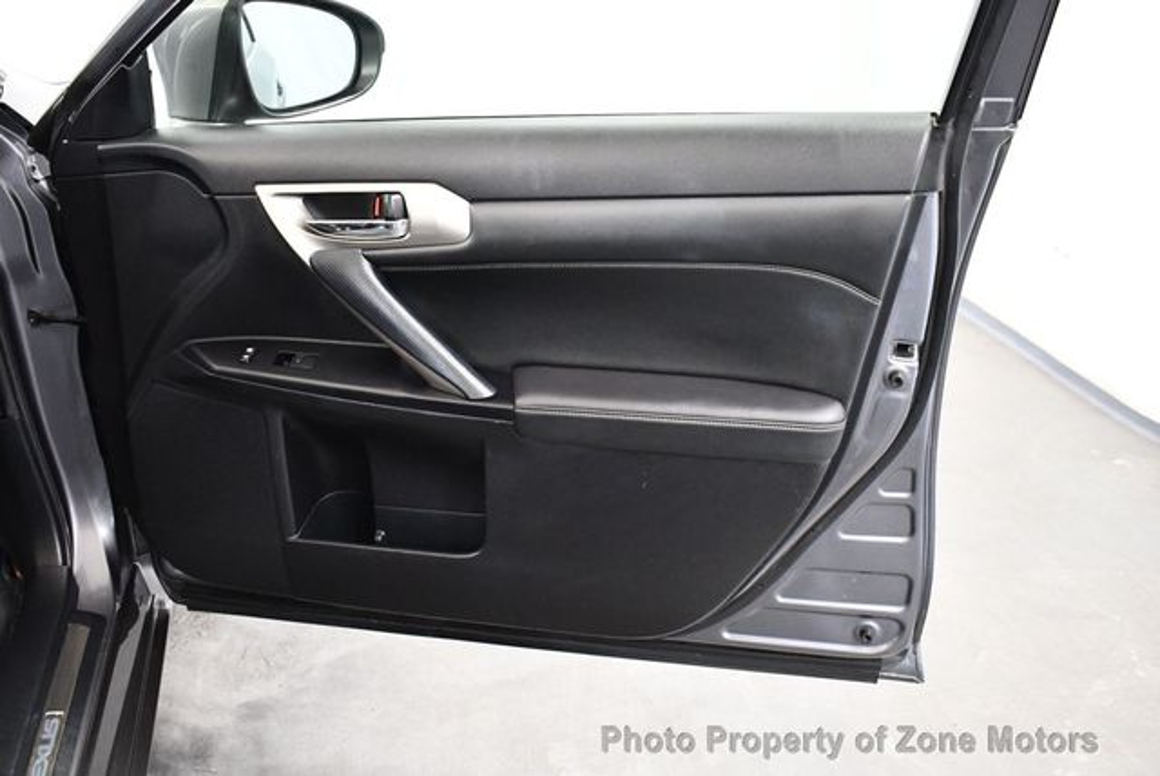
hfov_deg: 53.1
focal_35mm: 36
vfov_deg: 36.9
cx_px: 580
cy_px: 388
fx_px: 1161
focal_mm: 18
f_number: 3.5
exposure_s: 1/80
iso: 3200
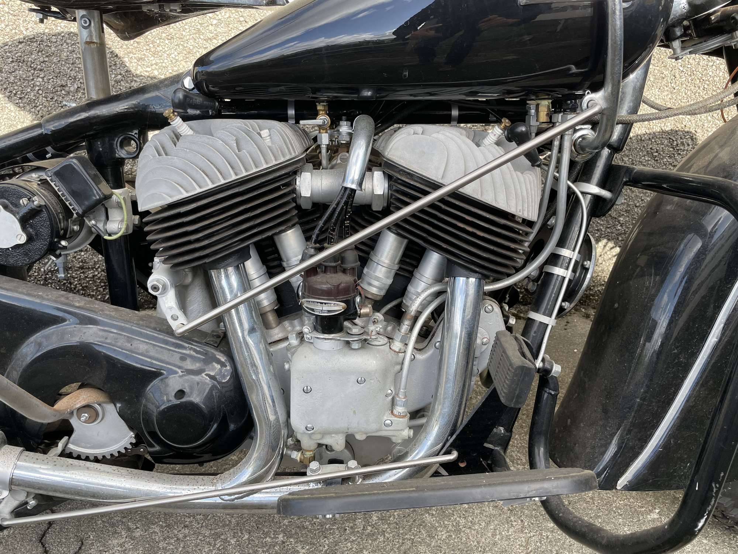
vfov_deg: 53.1
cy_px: 277
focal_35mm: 26
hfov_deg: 67.3
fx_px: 554
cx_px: 369
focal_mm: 4.2
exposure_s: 1/602
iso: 32
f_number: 1.6
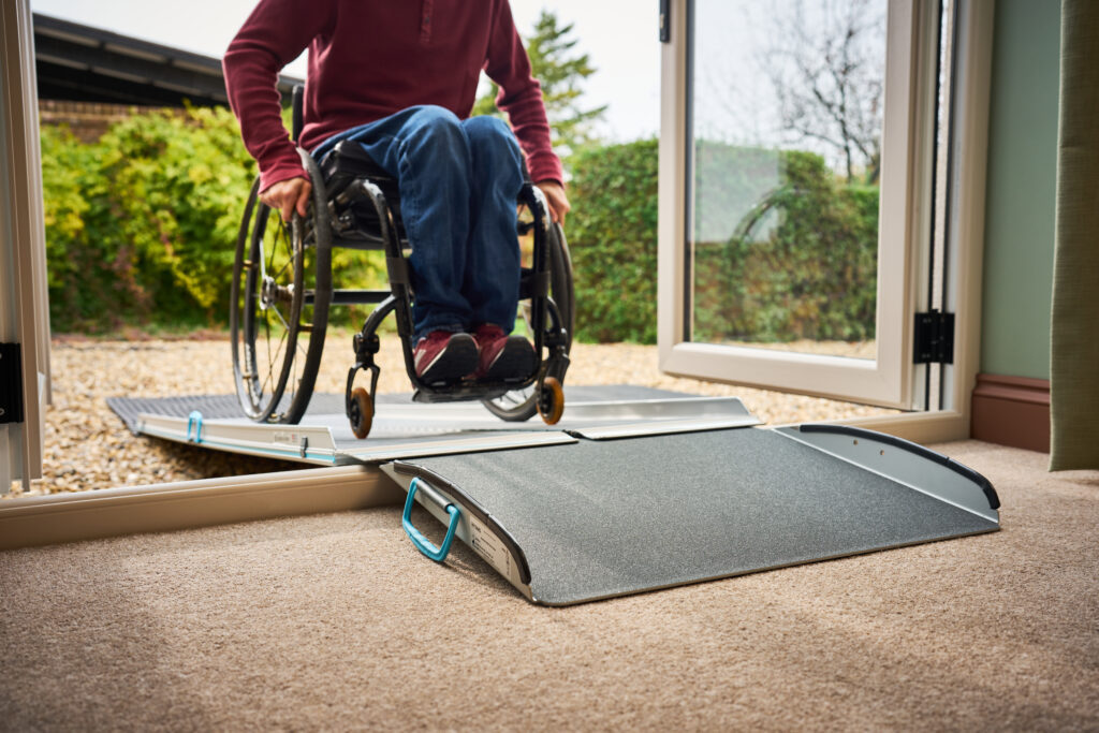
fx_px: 1069
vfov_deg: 37.9
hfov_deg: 54.4
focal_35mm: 35
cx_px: 550
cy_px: 366
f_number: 4
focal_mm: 35
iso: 125
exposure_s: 1/80
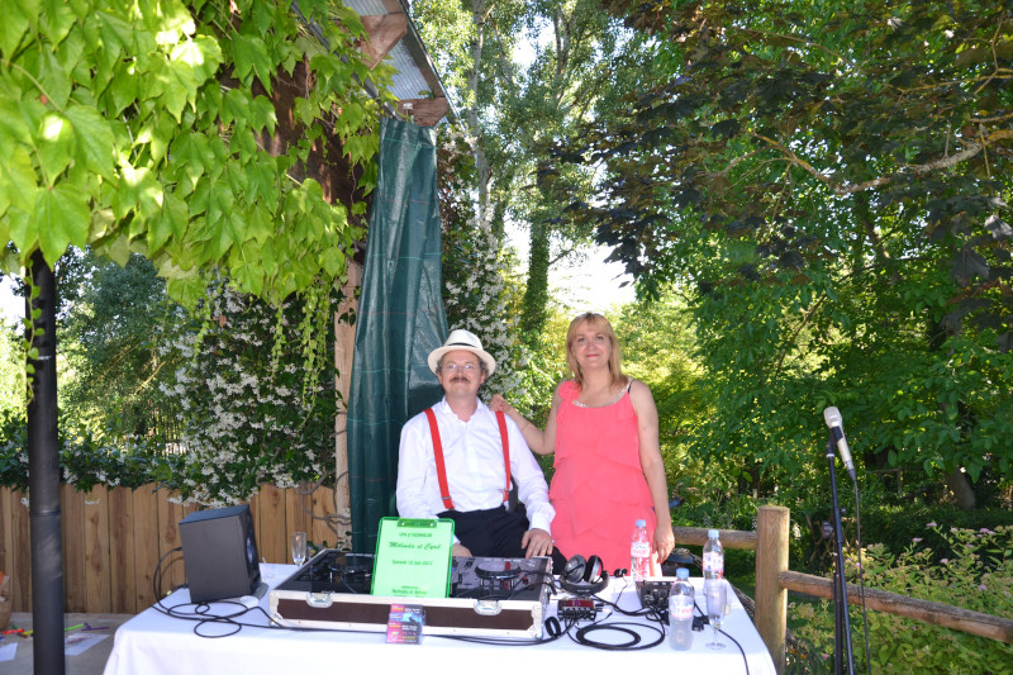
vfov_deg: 47.9
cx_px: 506
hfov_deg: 67.4
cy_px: 338
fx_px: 760
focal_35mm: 27
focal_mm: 18
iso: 280
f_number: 4
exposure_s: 1/125
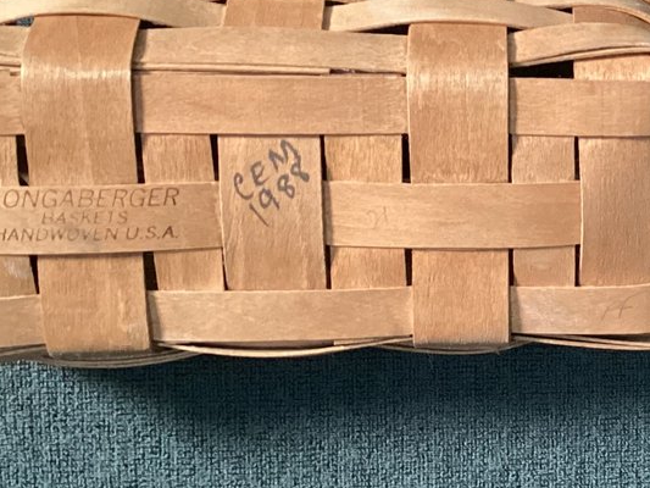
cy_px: 149
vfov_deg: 16.7
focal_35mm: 88
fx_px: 1653
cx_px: 737
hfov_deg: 21.0
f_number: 2.4
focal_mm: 3.3
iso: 320
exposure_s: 1/40
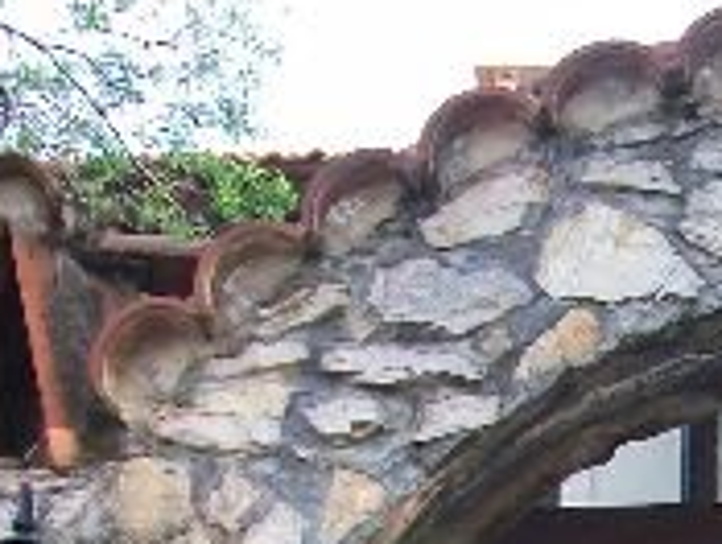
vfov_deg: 9.8
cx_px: 1011
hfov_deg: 12.9
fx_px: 3051
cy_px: 870
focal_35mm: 146
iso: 64
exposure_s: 1/100
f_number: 2.8
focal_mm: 5.7
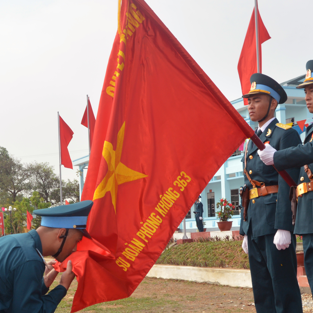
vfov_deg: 27.6
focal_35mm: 62
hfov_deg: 27.7
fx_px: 634
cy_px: 204
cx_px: 130
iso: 100
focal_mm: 18
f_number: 6.3
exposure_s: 1/200
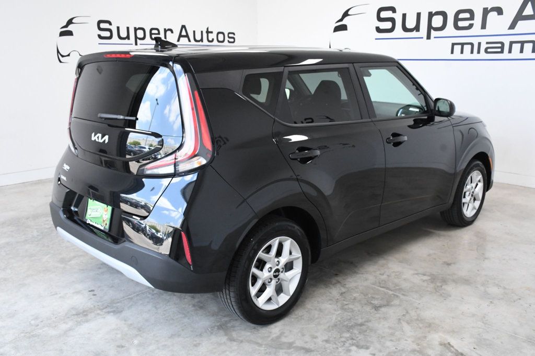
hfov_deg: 55.8
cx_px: 268
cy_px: 178
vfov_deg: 38.9
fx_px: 505
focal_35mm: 34
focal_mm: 23
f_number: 9
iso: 2500
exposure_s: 1/320
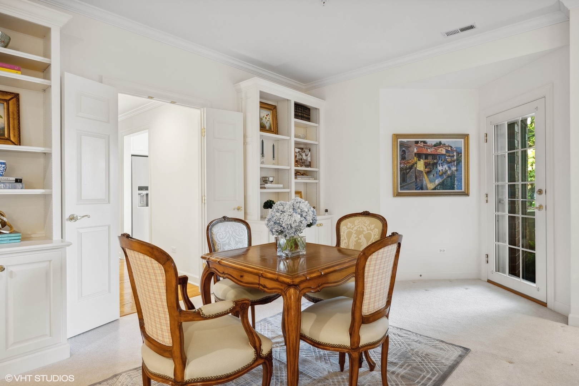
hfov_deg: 85.4
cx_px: 290
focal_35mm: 20
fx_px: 314
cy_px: 193
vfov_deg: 63.2
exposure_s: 1/2
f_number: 9.5
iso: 200
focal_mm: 19.5
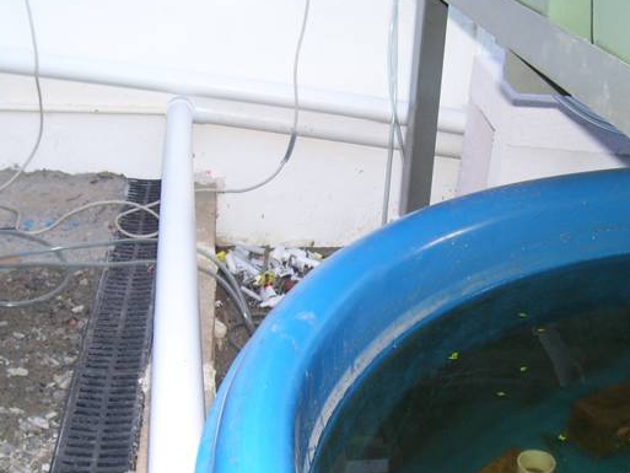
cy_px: 295
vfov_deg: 27.4
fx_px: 965
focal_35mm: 53
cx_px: 305
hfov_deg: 36.2
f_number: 2.7
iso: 80
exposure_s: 1/60
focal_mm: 5.6
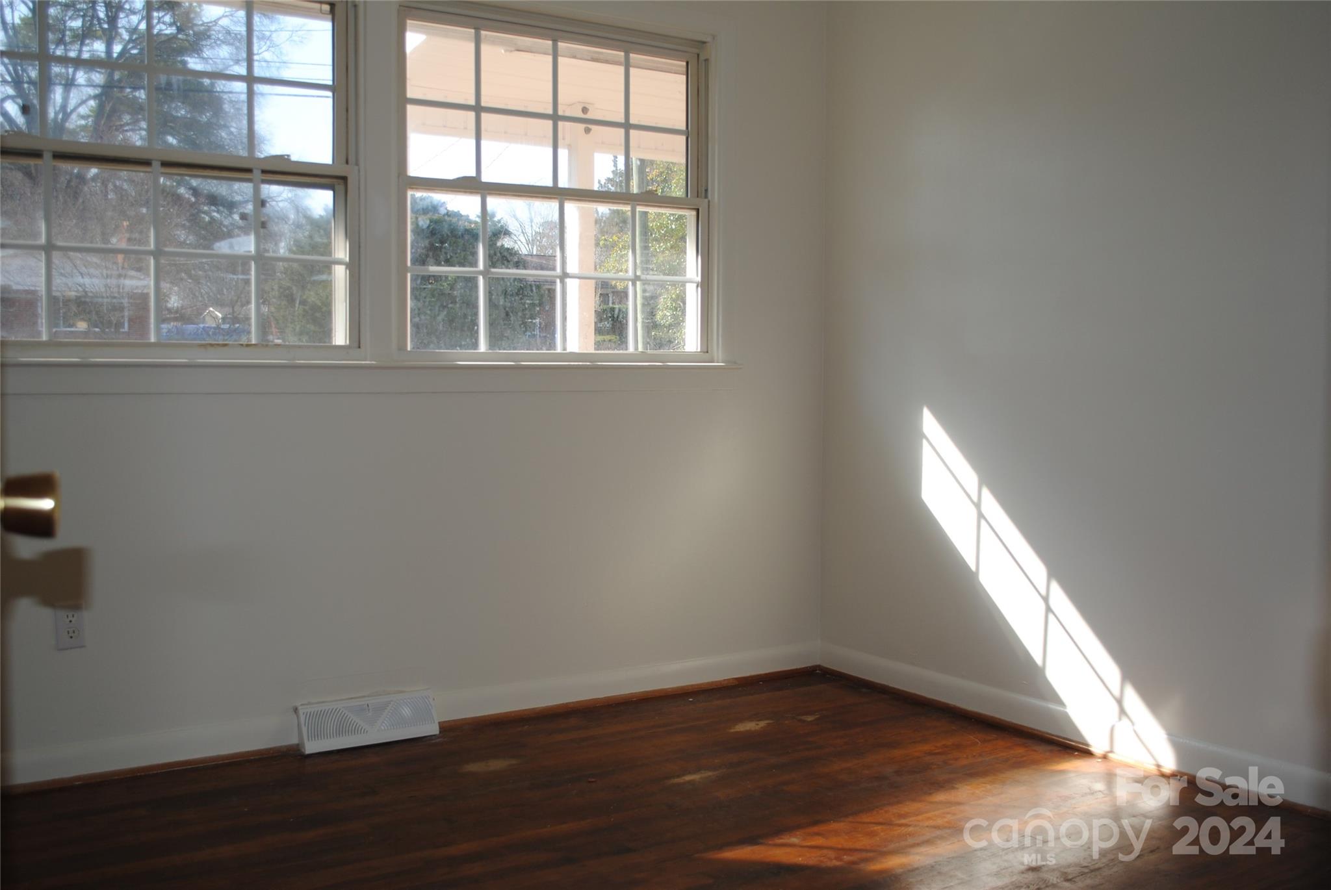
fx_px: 1332
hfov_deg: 53.1
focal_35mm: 36
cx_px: 666
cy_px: 445
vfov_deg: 37.0
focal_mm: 24
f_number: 4
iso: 100
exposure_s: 1/160
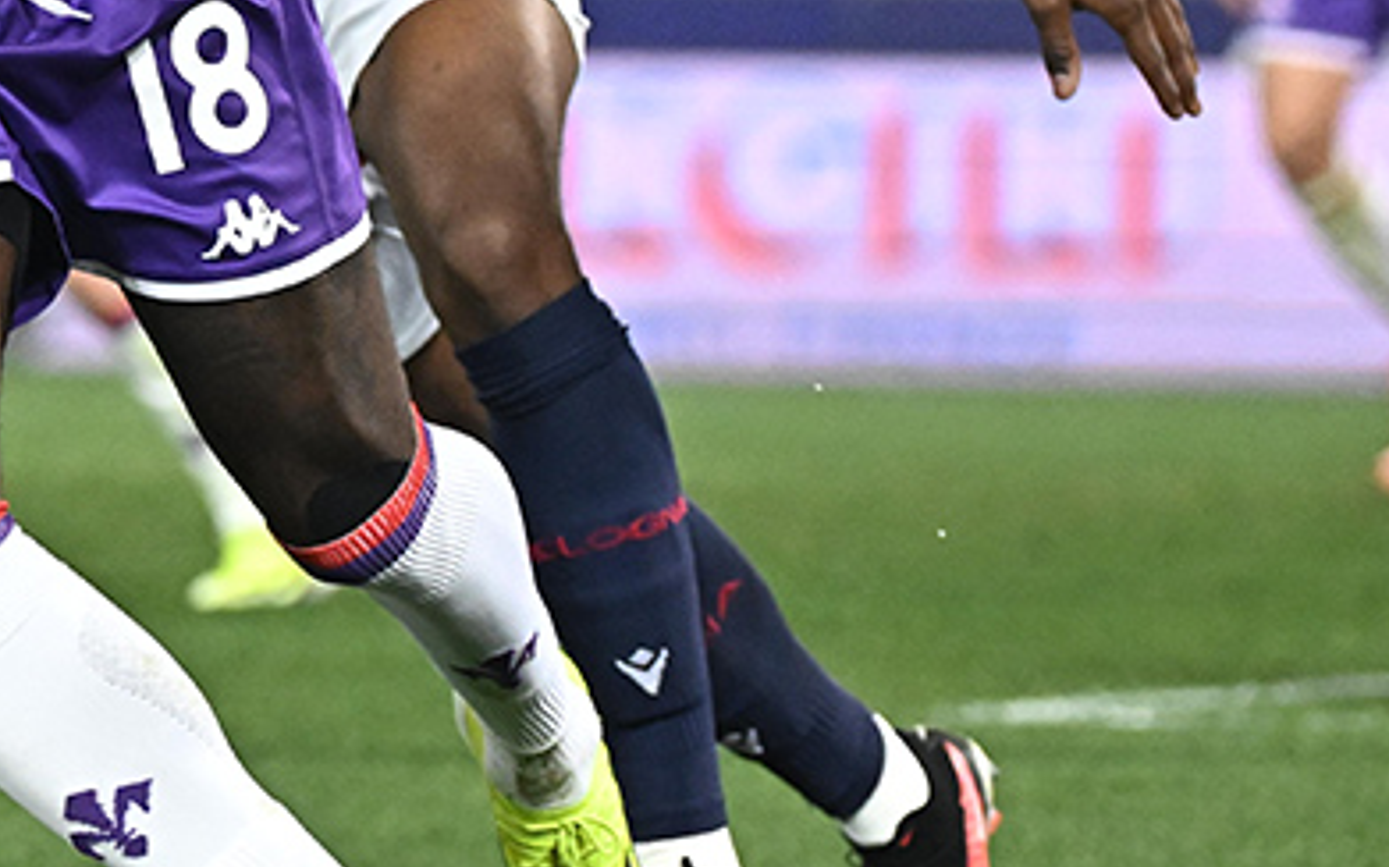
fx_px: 21303
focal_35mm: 563
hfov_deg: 3.7
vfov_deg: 2.3
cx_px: -426
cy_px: -174
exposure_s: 1/1600
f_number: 4
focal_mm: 180
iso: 5000
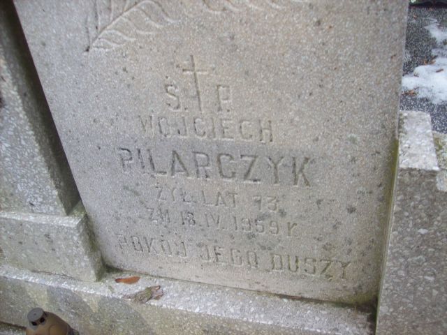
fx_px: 465
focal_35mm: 36
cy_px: 168
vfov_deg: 39.7
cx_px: 224
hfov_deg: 51.4
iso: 80
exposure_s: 1/105
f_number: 2.7
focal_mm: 6
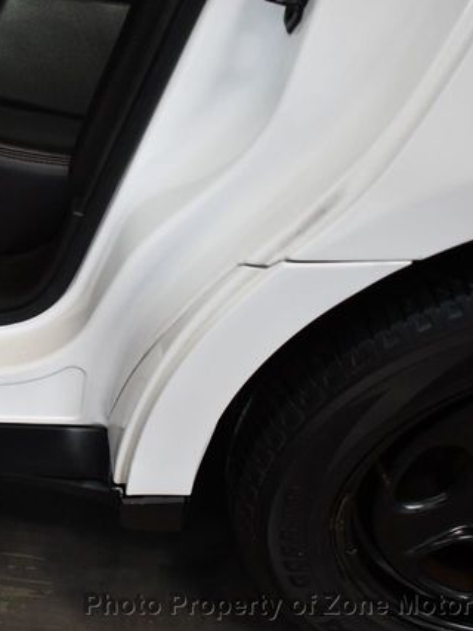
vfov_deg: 36.8
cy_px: 316
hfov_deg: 27.2
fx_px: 948
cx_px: 62
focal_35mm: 52
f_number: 3.5
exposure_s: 1/250
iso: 720
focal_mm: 18
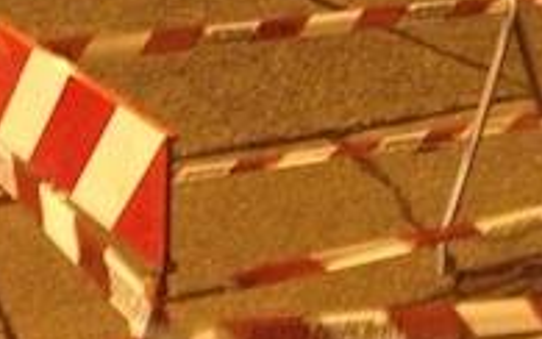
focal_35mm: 114
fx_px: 1684
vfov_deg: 11.4
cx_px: 400
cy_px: 314
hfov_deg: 18.2
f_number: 2.4
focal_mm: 4.28
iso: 800
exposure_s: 1/15
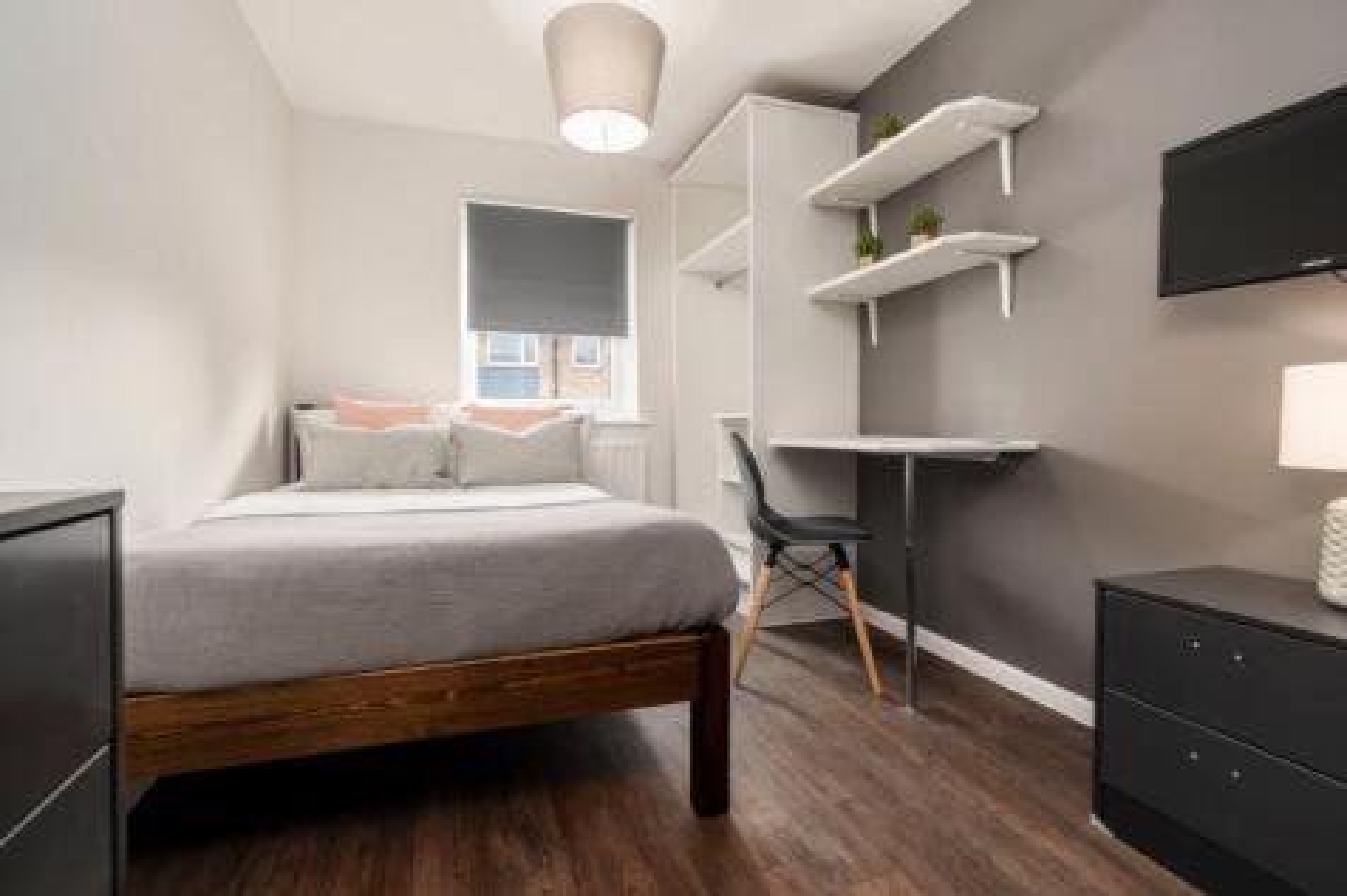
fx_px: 598
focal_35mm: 16
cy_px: 448
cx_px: 674
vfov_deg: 73.7
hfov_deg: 96.8
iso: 320
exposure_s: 1/125
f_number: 7.1
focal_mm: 16
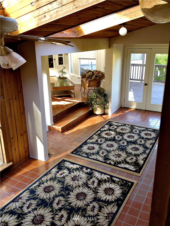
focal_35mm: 35
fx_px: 229
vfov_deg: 52.6
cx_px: 85
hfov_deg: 40.7
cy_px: 113
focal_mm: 4.28
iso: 80
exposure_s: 1/60
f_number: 2.4
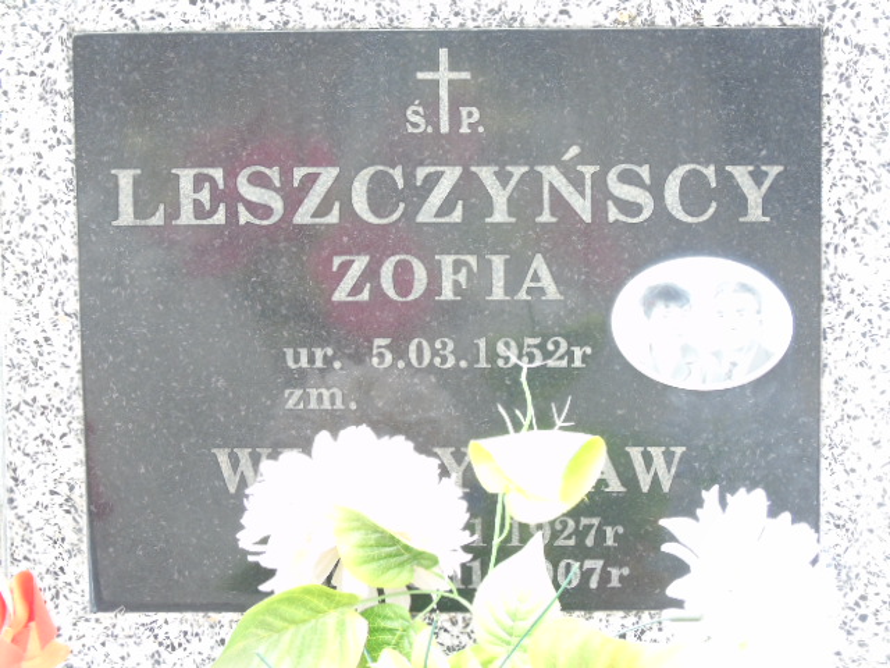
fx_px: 4782
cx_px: 445
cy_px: 334
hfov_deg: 10.6
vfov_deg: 8.0
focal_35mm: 186
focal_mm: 33
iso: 320
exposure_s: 1/125
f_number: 5
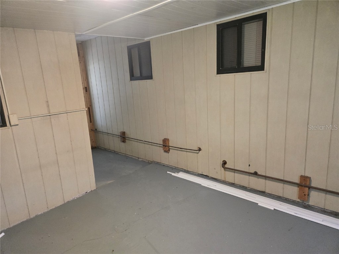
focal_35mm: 23
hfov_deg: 73.9
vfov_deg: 58.9
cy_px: 127
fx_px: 225
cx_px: 170
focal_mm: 5.4
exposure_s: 1/120
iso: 1000
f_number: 1.8
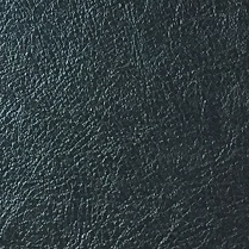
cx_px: 32
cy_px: -300
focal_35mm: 200
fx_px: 1628
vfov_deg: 8.2
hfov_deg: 8.7
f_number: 2.2
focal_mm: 4.15
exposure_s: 1/30
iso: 100
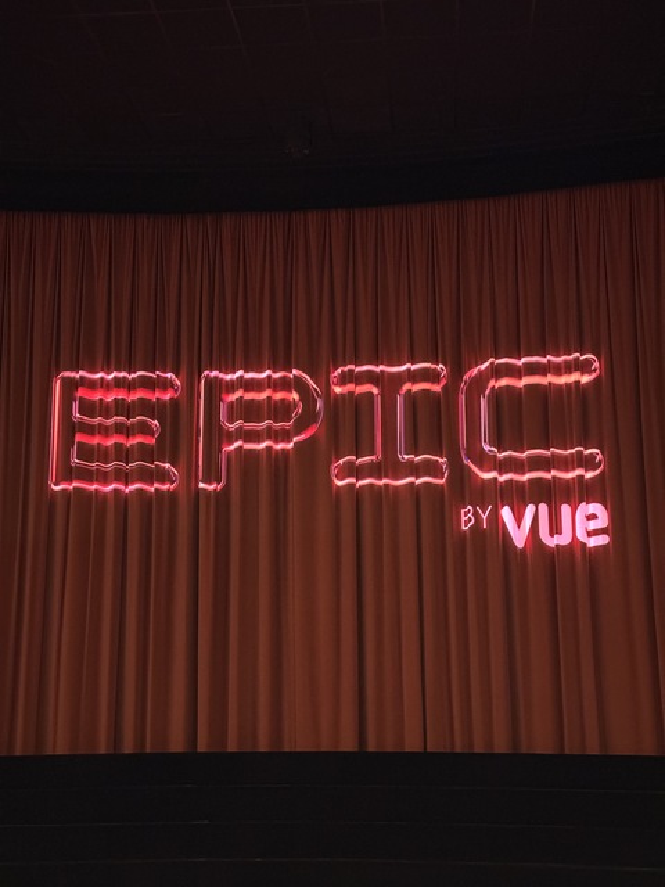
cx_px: 332
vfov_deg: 39.7
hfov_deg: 30.3
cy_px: 444
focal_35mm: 48
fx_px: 1229
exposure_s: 1/17
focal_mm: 6.76
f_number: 1.78
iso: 1250
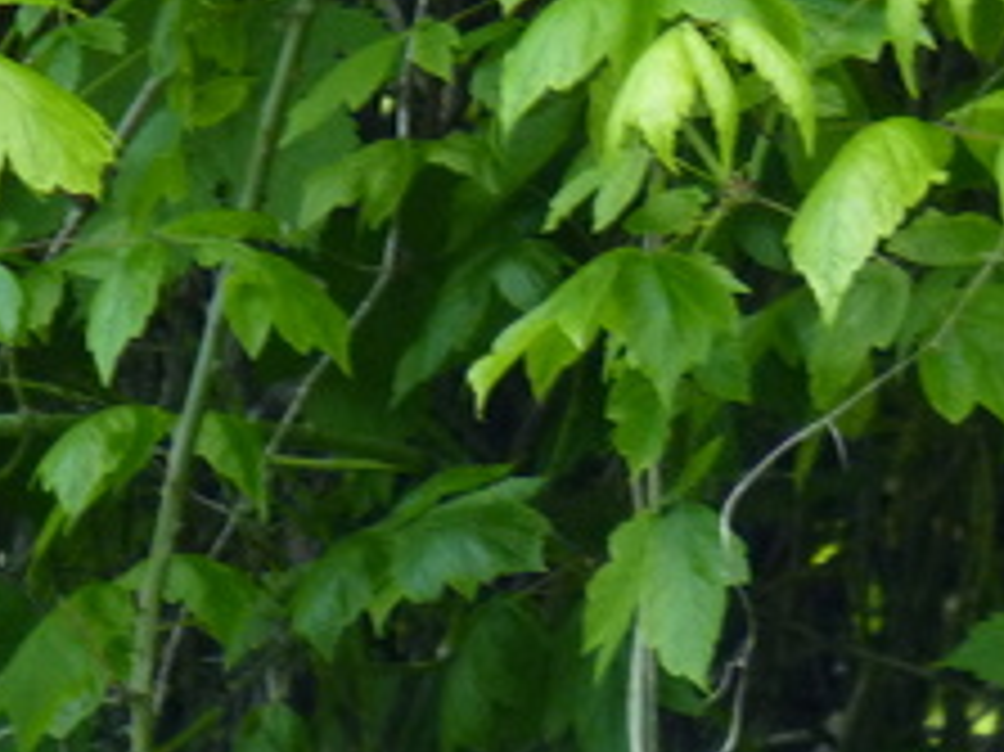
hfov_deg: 1.8
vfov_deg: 1.4
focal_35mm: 1097
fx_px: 31800
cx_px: -99
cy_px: -455
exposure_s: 1/80
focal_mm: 54.4
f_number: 3.7
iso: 250
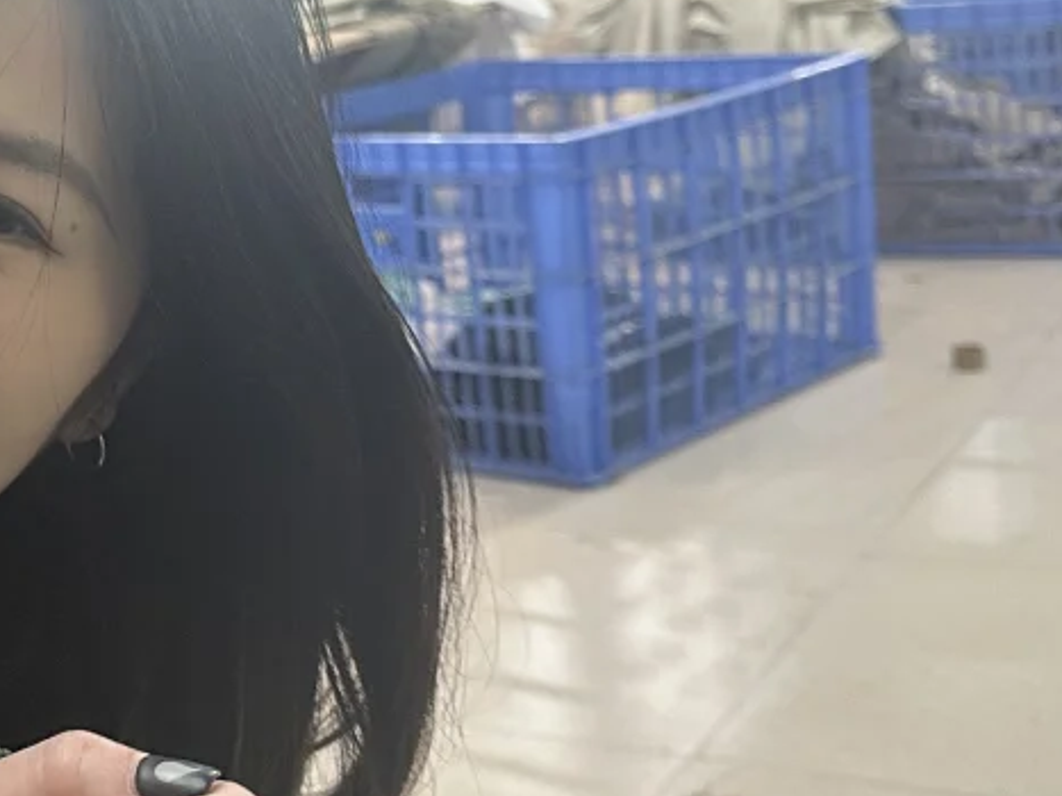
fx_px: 2270
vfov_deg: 19.5
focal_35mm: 74
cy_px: 66
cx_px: -273
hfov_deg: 23.6
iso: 250
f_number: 1.78
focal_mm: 6.86
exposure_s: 1/60
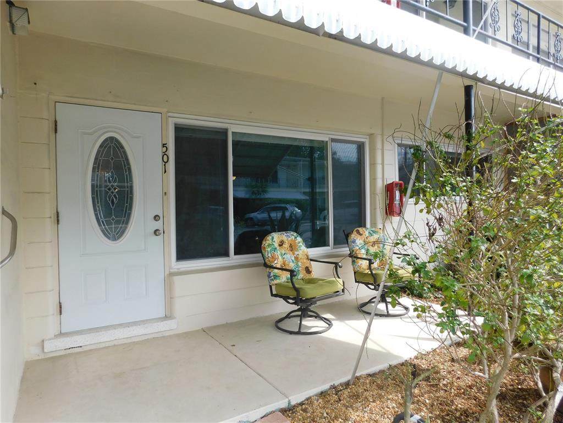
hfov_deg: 73.9
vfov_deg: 58.9
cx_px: 282
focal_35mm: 23
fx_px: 374
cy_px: 212
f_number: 3
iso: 125
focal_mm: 4
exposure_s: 1/500
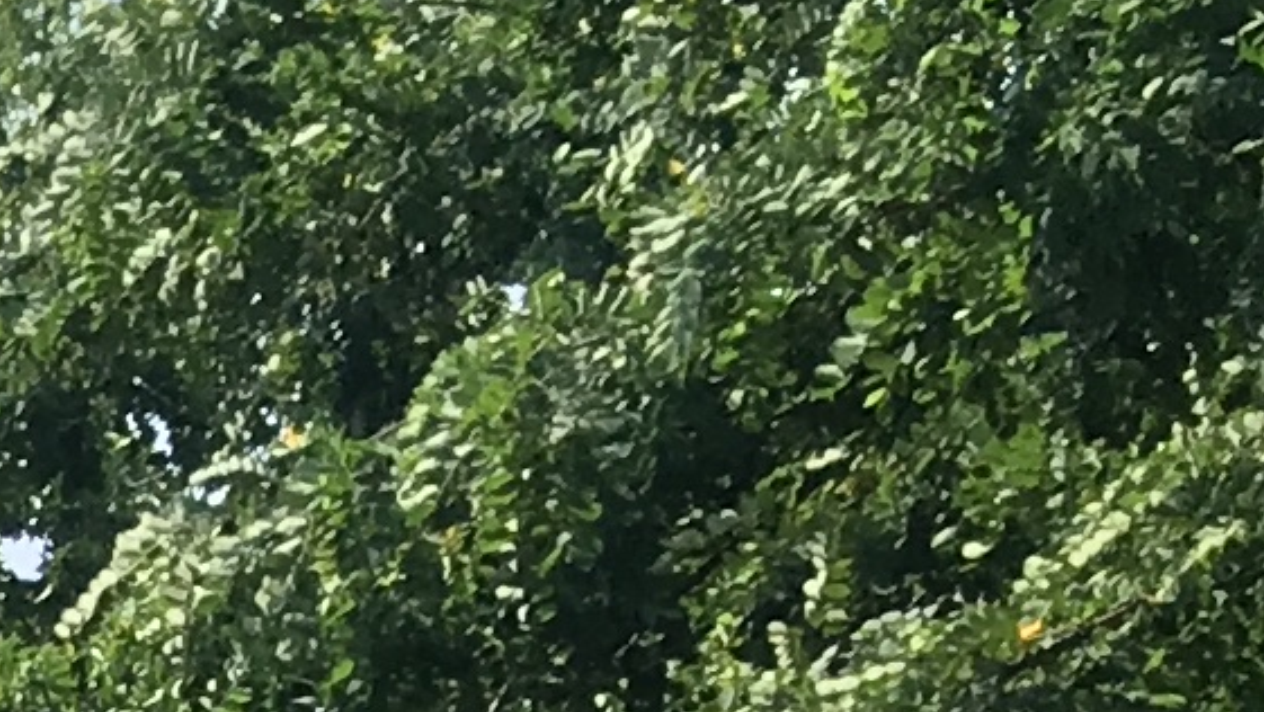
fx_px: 7611
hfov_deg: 8.1
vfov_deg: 4.8
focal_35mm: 227
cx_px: -2521
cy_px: 2823
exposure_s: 1/801
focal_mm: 4.15
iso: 25
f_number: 2.2
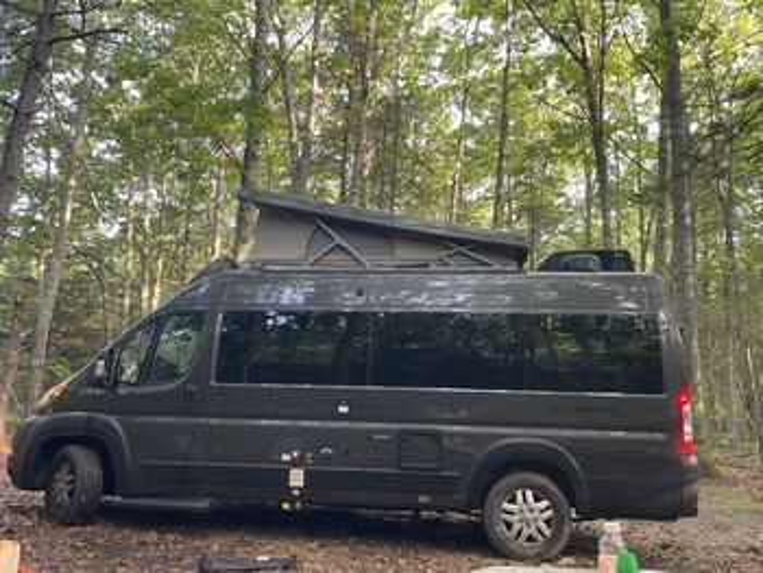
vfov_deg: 54.9
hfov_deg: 69.4
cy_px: 286
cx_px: 382
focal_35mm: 25
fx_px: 551
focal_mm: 5.1
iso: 125
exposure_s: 1/118
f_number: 1.6
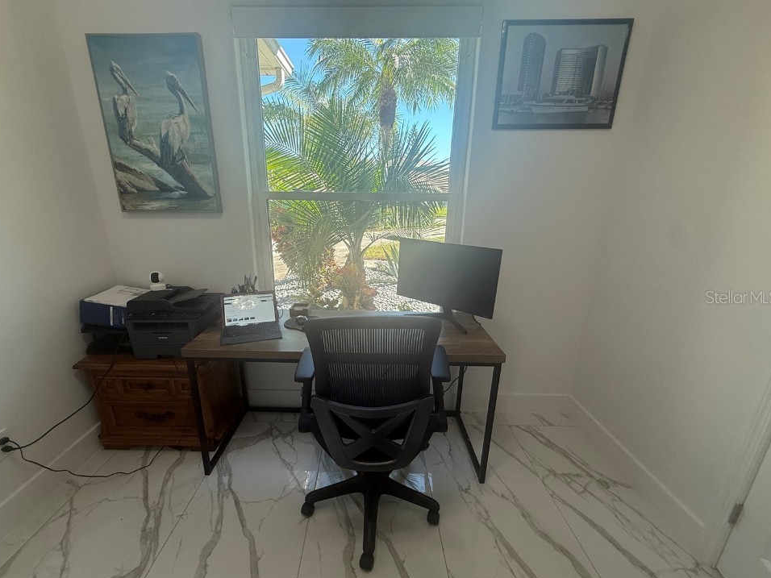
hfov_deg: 98.1
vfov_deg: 81.7
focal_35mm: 15
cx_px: 369
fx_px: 334
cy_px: 297
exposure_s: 1/120
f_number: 2.2
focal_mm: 2.22
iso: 125
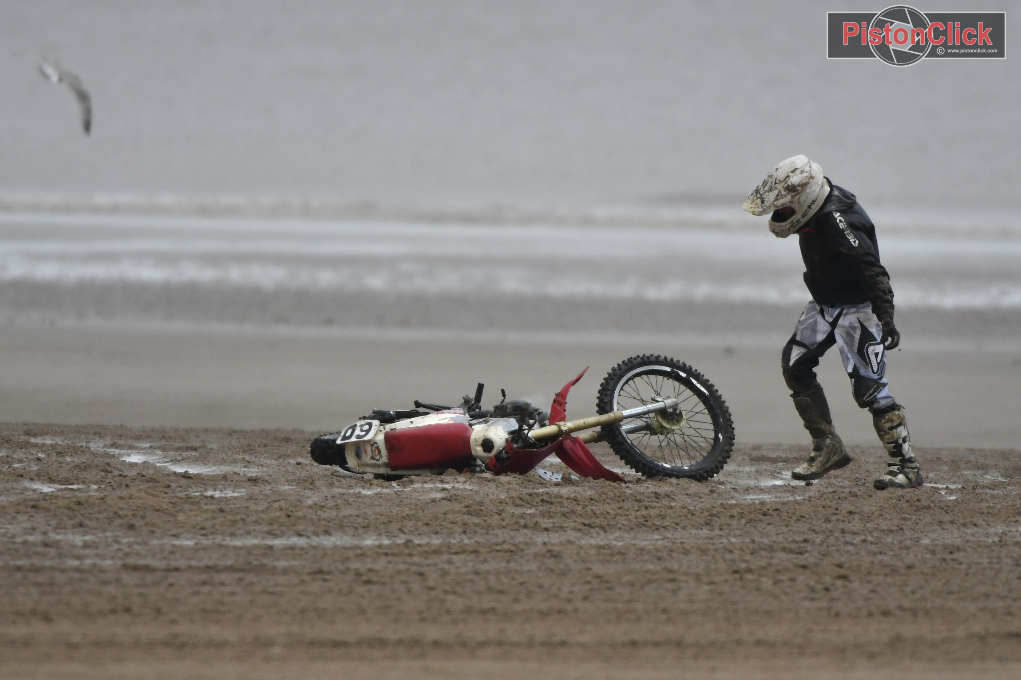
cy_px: 340
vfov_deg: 1.7
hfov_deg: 2.5
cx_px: 510
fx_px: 23395
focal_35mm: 825
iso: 900
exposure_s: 1/320
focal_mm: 550
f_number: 5.6
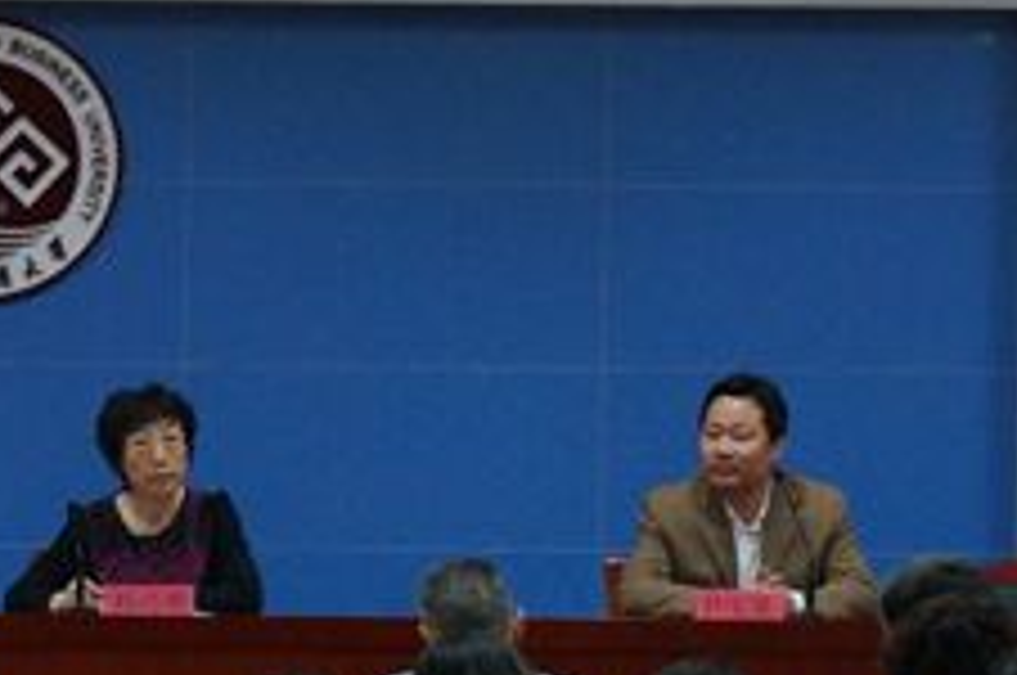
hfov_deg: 9.2
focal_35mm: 223
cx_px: -58
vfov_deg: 6.1
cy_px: 423
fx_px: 6291
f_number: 5.6
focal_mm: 42
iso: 2000
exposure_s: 1/80
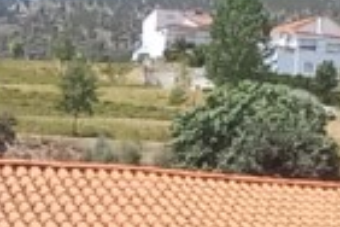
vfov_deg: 14.7
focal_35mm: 92
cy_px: 217
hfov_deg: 21.7
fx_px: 869
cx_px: 46
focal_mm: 1.13
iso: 40
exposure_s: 1/783
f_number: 2.2
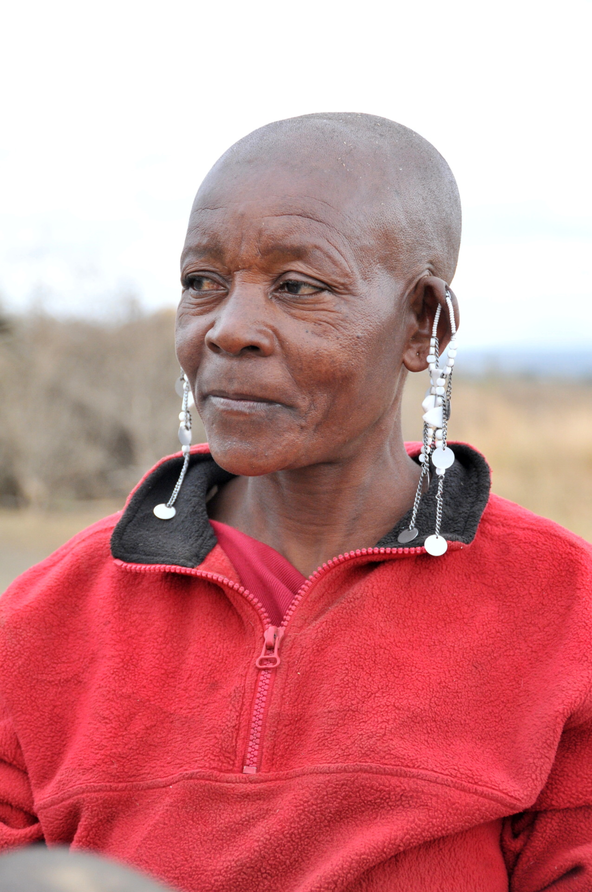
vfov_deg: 19.5
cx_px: 296
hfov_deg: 13.0
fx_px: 2597
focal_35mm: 105
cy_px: 446
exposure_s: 1/500
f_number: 7.1
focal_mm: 70
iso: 640
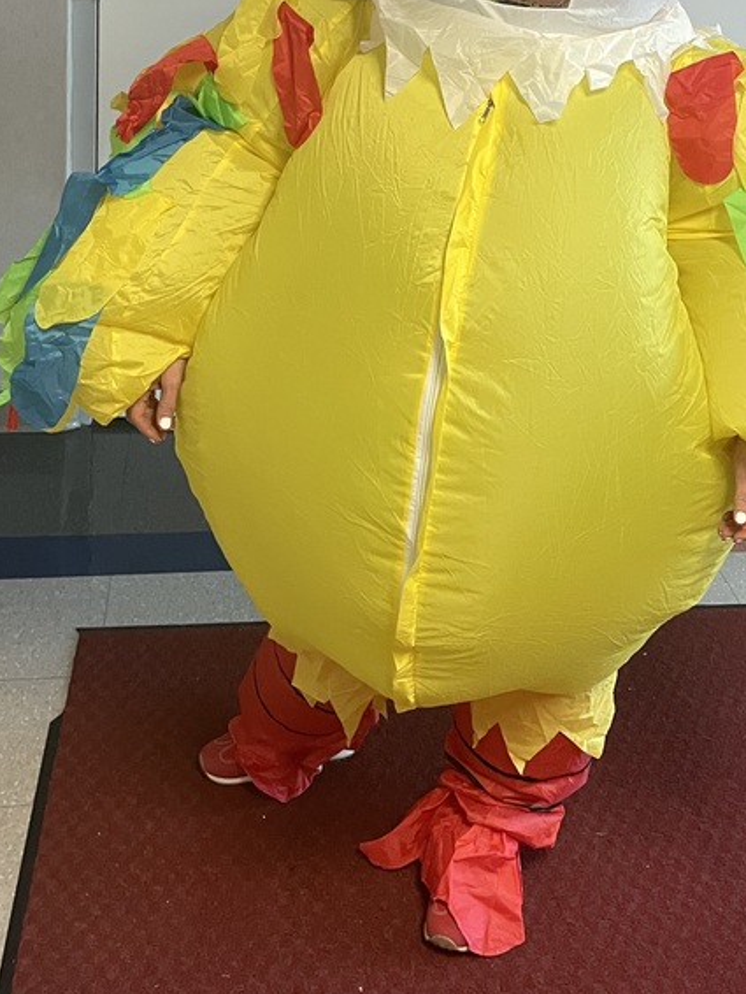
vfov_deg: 38.7
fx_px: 1349
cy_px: 181
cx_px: 549
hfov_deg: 30.4
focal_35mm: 47
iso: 200
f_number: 1.6
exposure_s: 1/60
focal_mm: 4.2
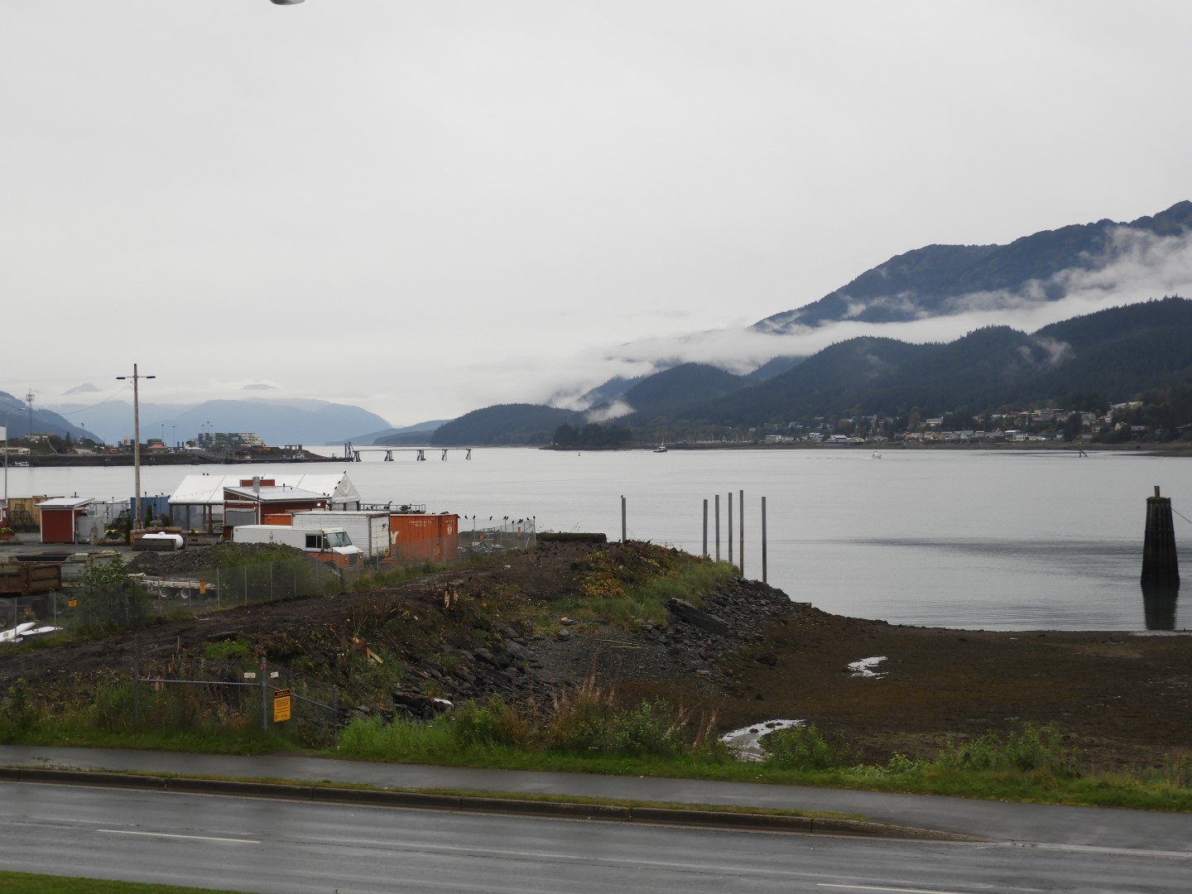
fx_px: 2238
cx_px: 596
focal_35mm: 65
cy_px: 447
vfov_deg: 22.6
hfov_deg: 29.8
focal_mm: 11.6
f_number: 4.2
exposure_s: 1/60
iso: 100
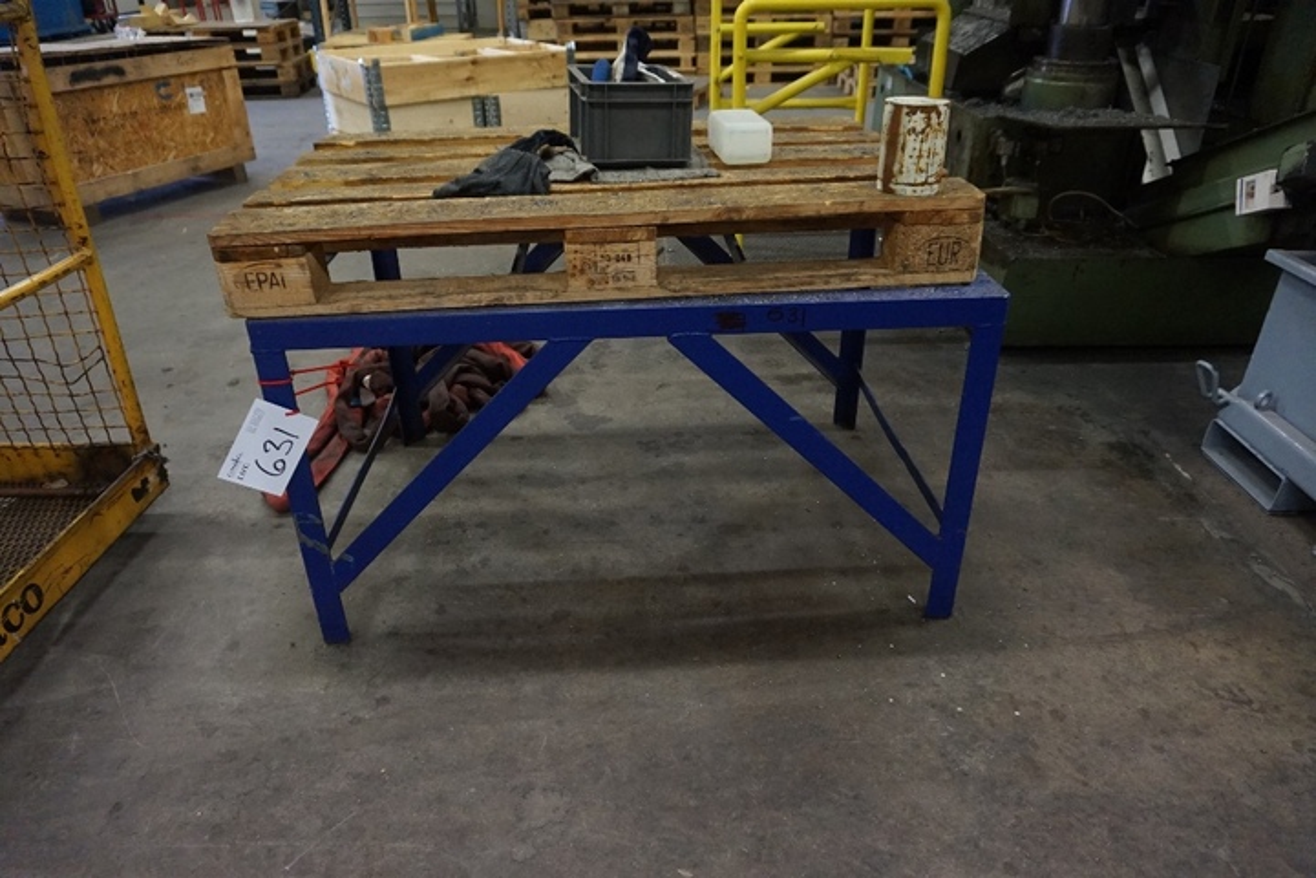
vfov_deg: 53.1
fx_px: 877
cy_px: 439
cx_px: 658
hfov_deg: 73.7
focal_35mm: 24
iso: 2500
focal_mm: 16
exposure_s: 1/160
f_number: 3.5
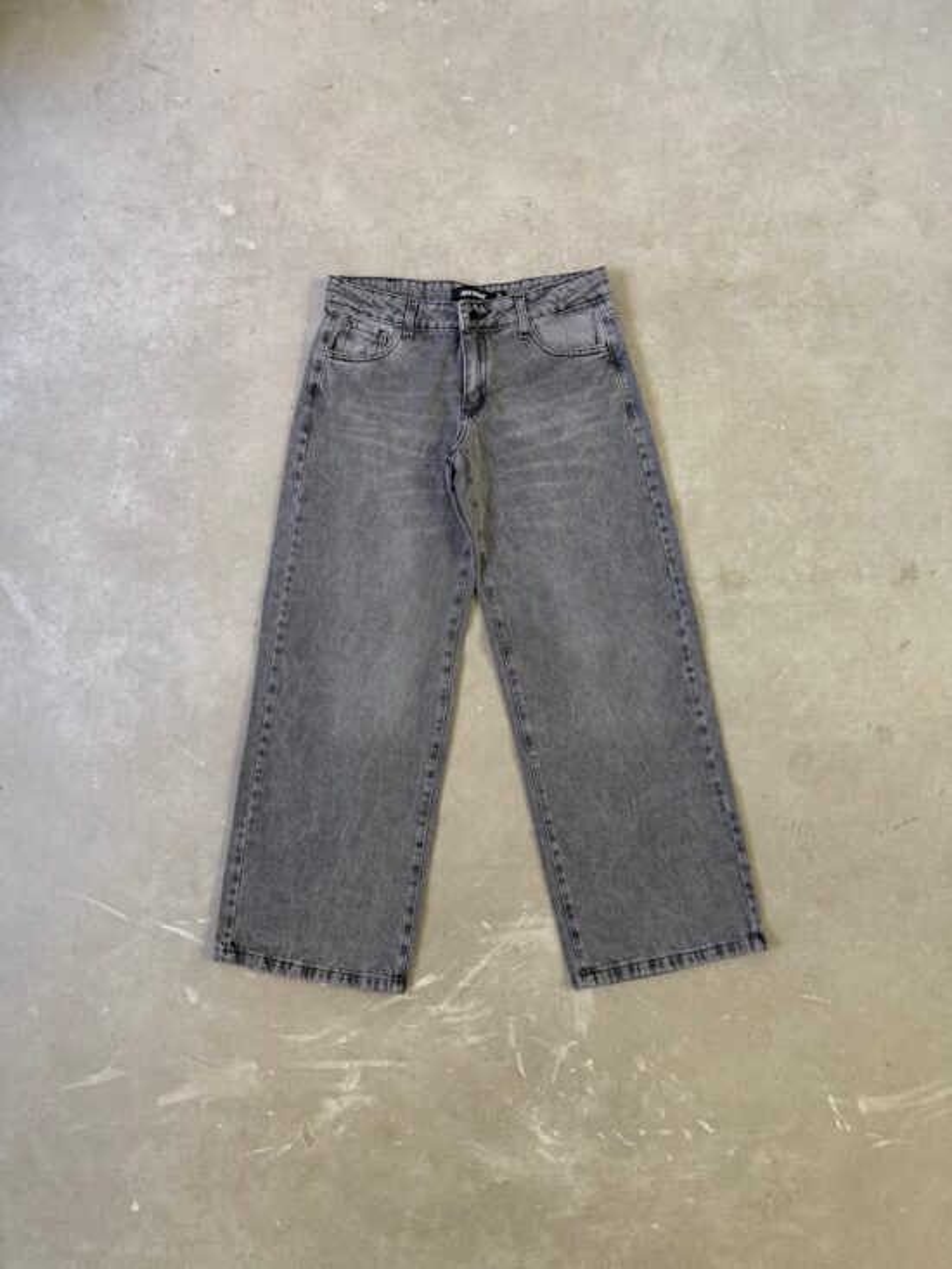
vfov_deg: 71.6
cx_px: 476
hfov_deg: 56.8
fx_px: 880
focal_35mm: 24
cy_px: 634
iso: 250
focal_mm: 6.76
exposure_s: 1/60
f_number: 1.78
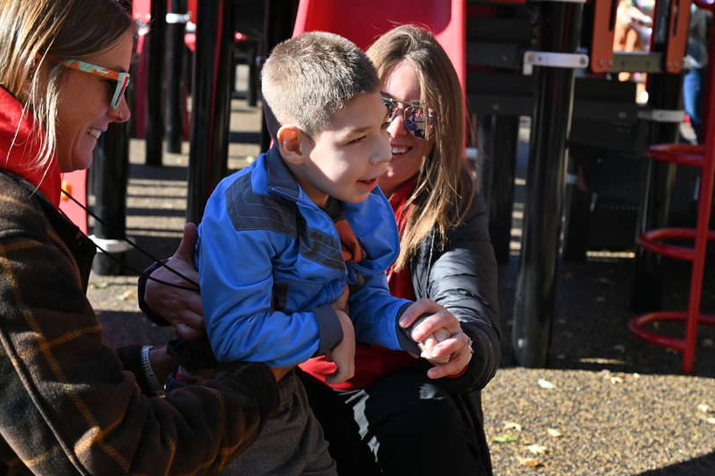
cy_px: 214
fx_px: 1191
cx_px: 373
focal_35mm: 60
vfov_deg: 22.6
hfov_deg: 33.4
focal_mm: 48
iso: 125
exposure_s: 1/250
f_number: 5.6
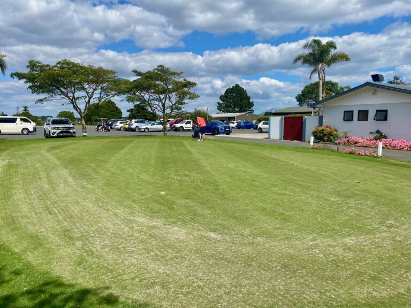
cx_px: 206
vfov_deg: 53.1
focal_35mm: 26
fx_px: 309
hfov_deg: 67.3
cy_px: 154
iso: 32
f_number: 1.8
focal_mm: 4.25
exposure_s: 1/4608
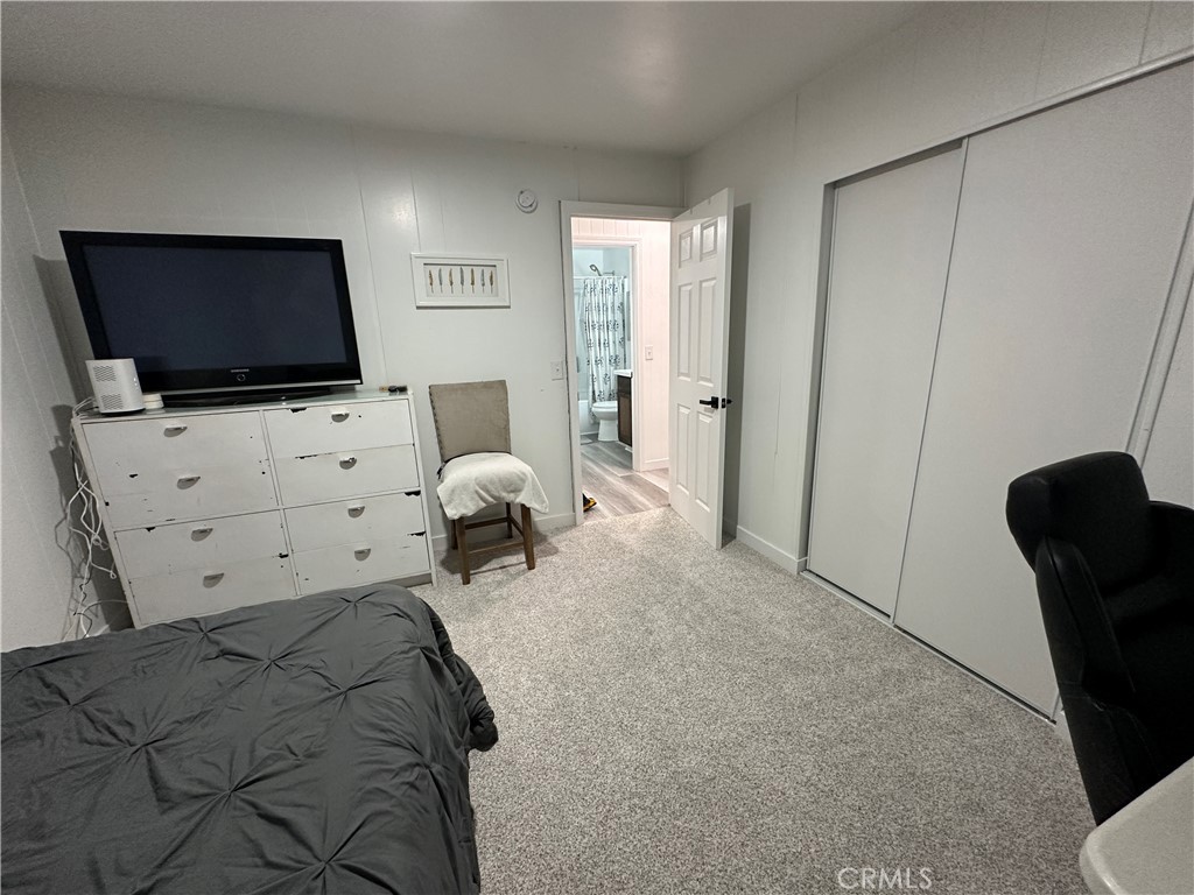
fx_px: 483
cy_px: 448
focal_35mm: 14
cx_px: 597
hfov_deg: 102.1
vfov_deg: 85.7
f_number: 2.2
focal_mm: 2.22
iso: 320
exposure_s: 1/60
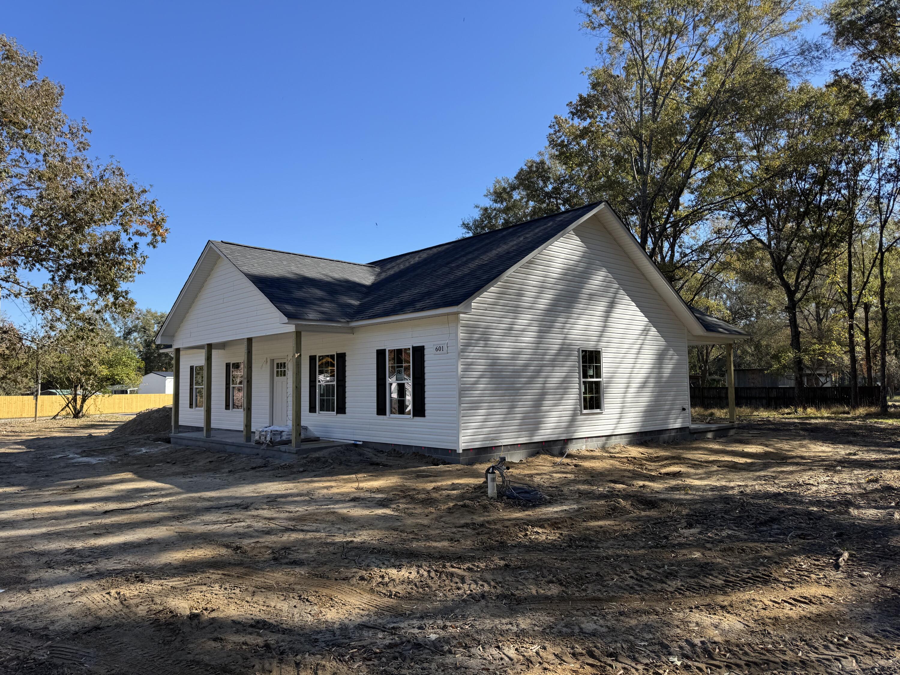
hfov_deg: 71.6
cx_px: 450
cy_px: 338
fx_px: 624
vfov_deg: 56.8
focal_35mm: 24
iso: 80
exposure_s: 1/2252
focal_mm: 6.76
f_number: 1.78
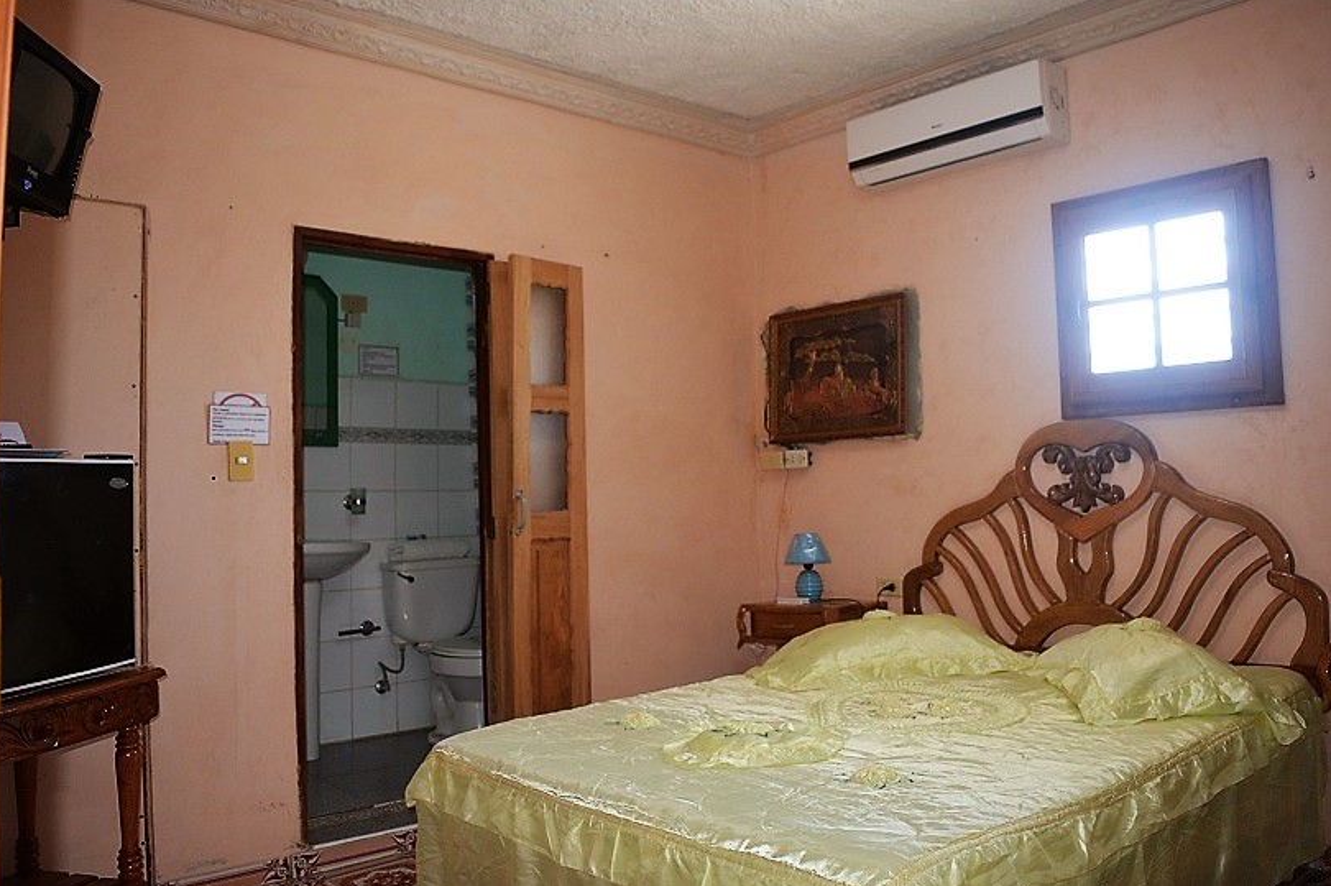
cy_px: 431
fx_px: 1035
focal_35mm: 28
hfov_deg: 65.5
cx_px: 682
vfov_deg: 46.3
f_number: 3.5
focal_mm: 18
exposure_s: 1/60
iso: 400
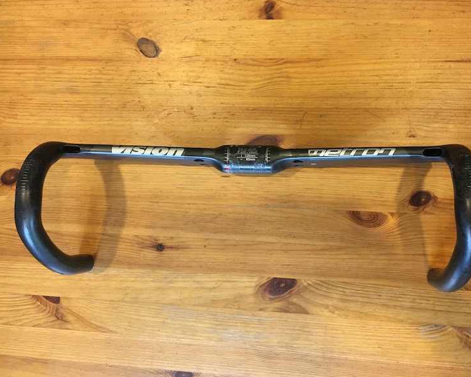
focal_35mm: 31
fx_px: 432
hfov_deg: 57.1
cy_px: 188
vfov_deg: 47.1
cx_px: 256
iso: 200
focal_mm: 4.15
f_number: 2.2
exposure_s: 1/30
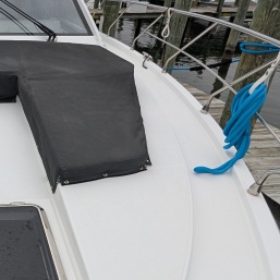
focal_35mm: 33
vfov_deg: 49.7
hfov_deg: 41.1
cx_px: -19
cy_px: 130
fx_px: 302
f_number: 1.7
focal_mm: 2.02
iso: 60
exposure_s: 1/3257
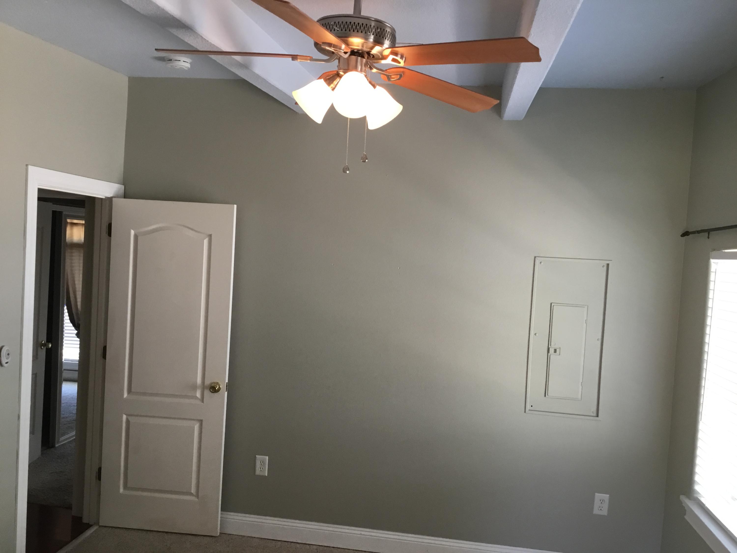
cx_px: 368
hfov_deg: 58.4
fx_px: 660
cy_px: 276
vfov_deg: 45.4
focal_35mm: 31
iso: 80
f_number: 2.4
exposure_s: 1/30
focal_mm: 3.3
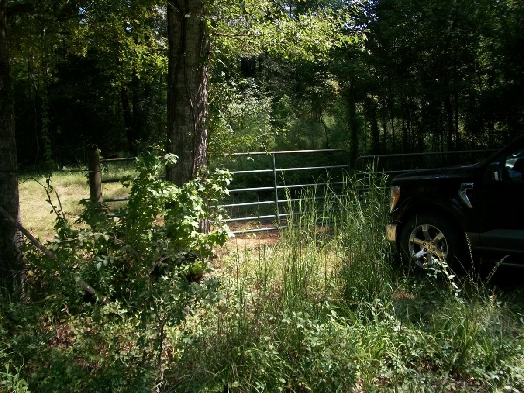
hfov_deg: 56.8
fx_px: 484
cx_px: 262
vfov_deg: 44.2
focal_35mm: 32
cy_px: 196
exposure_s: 1/500
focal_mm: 5.7
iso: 80
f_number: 2.9
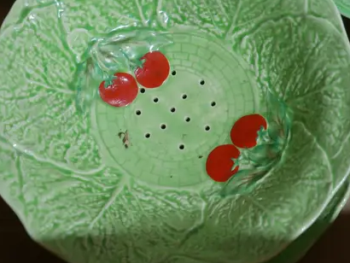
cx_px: 221
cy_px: -14
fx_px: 708
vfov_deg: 20.2
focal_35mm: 70
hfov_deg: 27.7
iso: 200
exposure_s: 1/80
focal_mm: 14
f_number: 3.5
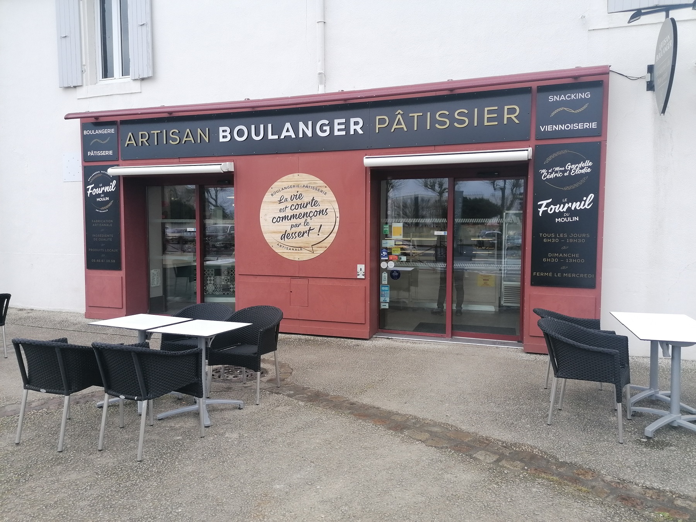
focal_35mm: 27
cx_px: 348
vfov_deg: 51.4
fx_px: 543
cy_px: 261
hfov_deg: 65.3
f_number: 1.8
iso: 50
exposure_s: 1/138
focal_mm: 4.75
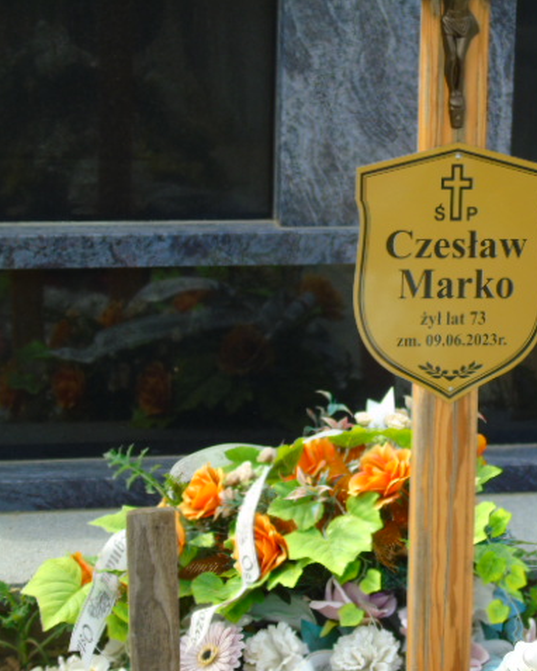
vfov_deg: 15.6
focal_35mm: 123
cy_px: 336
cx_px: 444
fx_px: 2442
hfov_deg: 12.5
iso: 80
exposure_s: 1/250
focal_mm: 17
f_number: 4.3
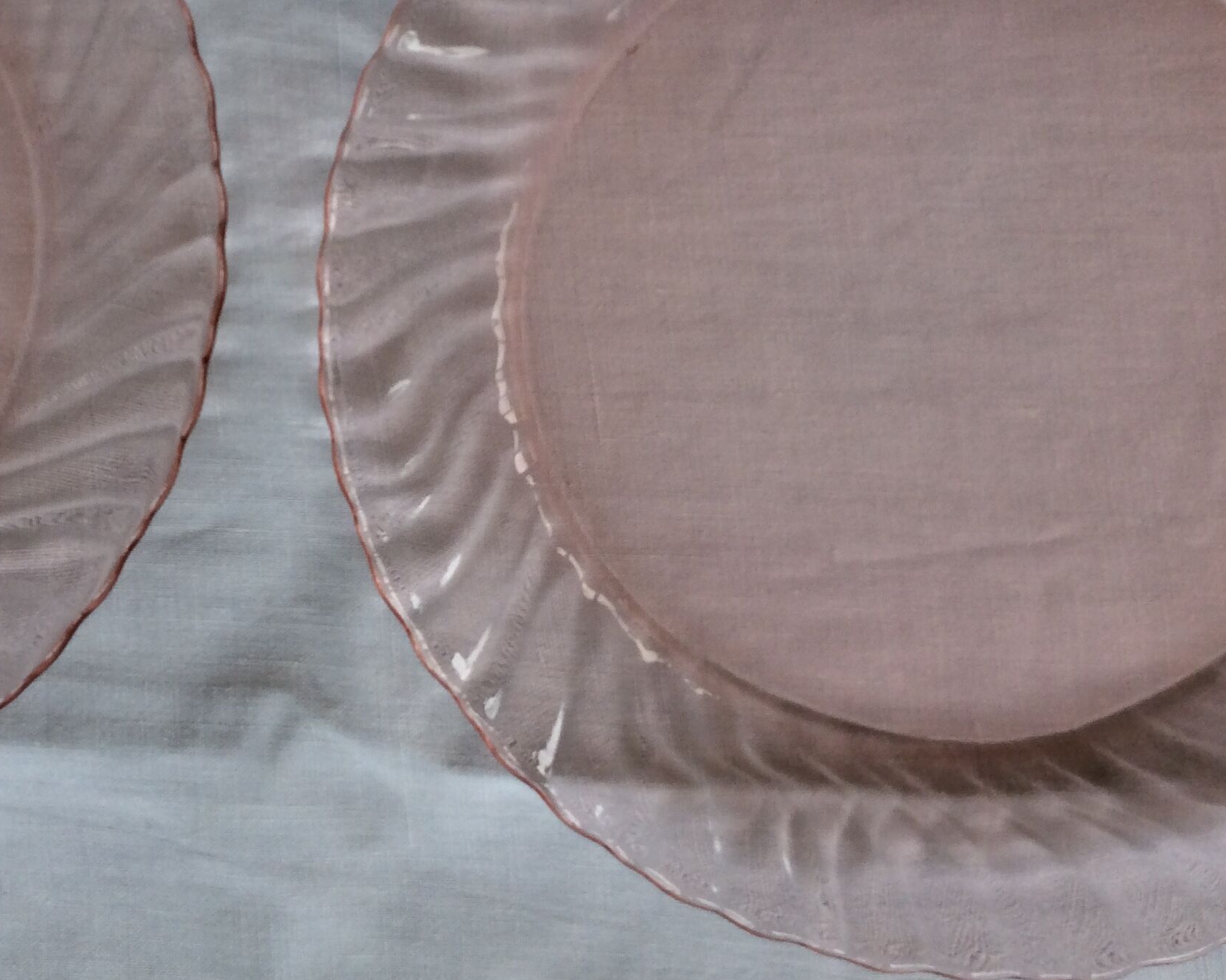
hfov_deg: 38.1
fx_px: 1742
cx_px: 355
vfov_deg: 31.3
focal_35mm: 48
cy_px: 367
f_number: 2.4
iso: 32
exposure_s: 1/239
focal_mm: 3.3
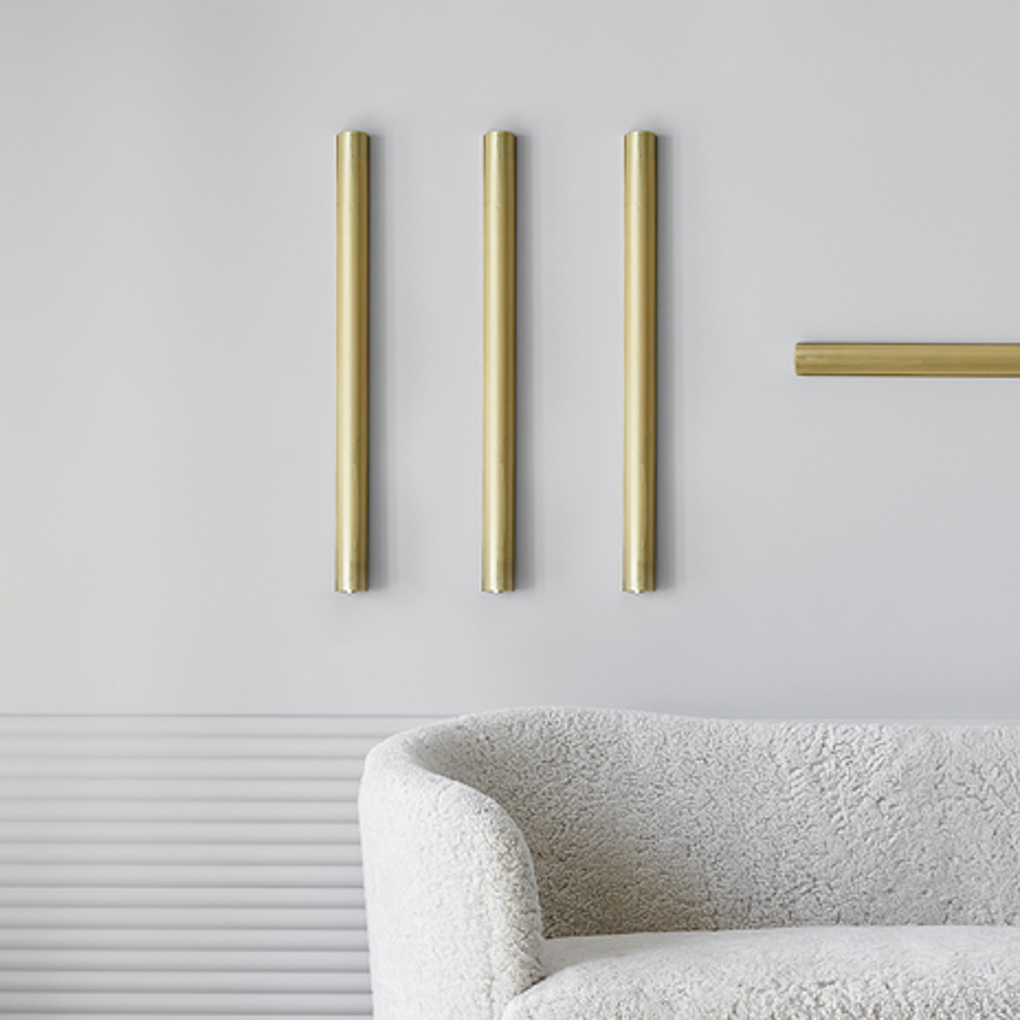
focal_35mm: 135
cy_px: 589
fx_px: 4501
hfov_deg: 12.8
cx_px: 924
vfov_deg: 12.9
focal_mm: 85
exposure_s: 1/6
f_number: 9
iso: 100
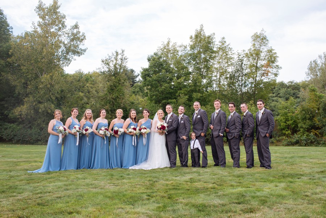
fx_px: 317
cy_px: 109
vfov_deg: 37.9
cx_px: 163
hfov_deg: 54.4
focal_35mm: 35
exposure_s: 1/125
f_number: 8
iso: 400
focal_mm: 35
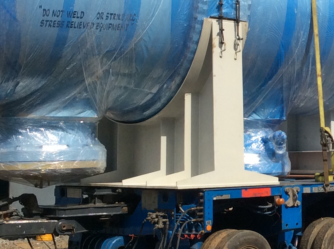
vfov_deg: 14.6
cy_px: 92
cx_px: 369
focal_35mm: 101
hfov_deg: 18.7
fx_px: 973
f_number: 2.4
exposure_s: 1/1395
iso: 32
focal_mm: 3.3
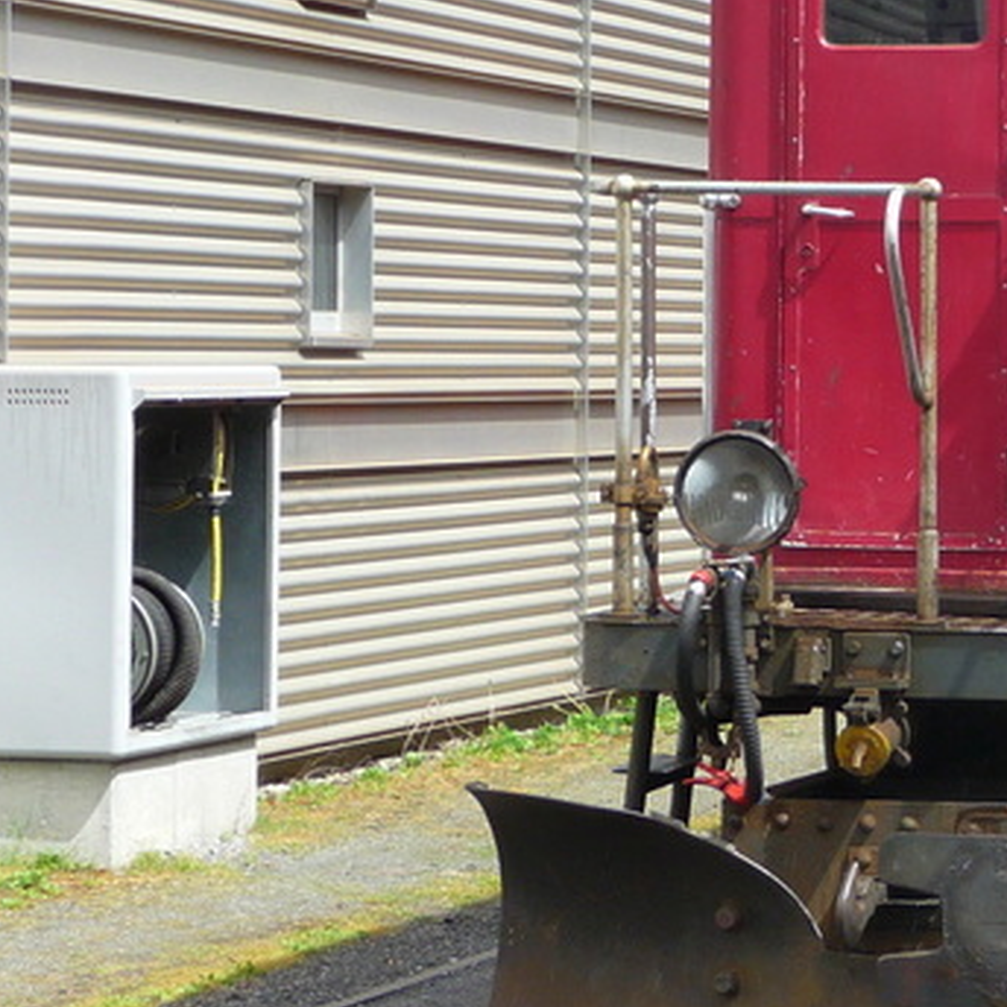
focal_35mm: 149
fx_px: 4904
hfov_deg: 11.5
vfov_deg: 11.7
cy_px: 310
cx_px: 1241
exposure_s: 1/320
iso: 100
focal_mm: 9.8
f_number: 4.4
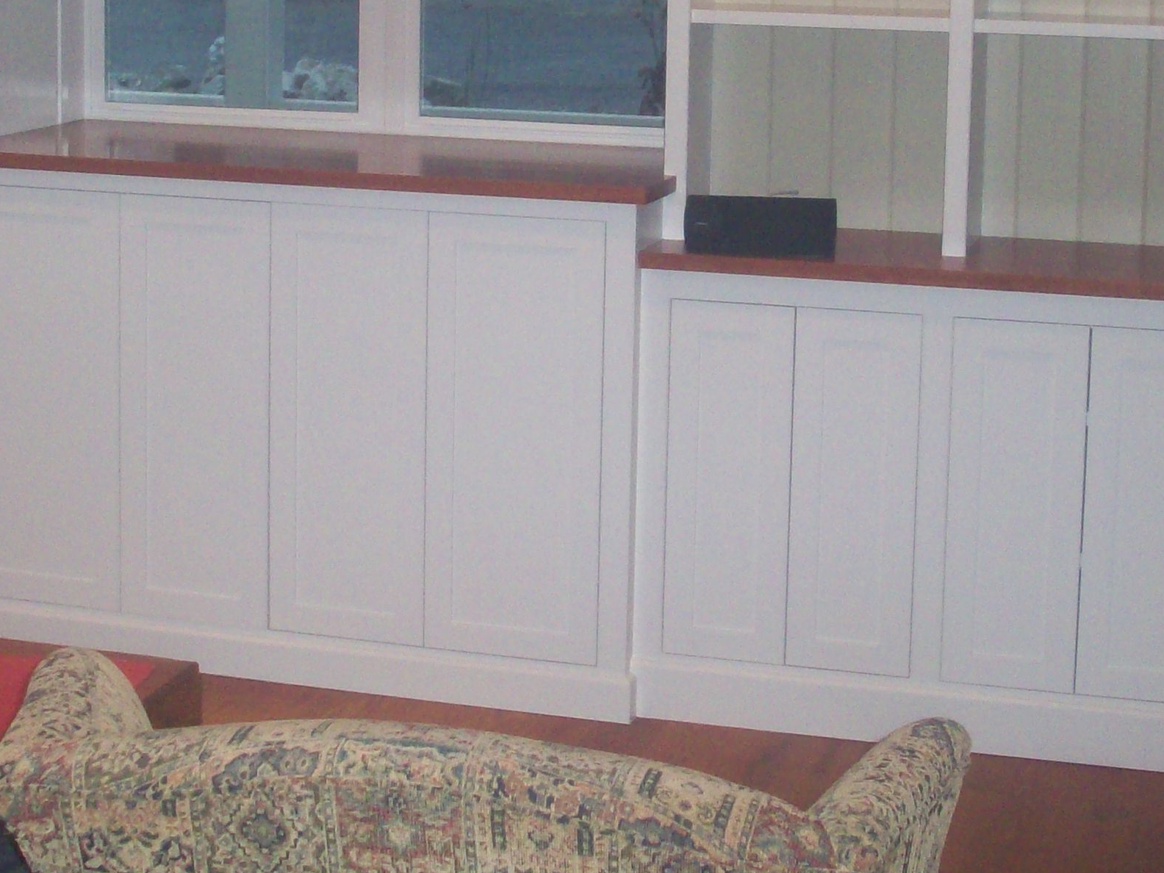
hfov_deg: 25.3
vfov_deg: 18.9
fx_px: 2589
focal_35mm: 77
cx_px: 566
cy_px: 137
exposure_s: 1/45
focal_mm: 6.2
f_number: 2.8
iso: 160
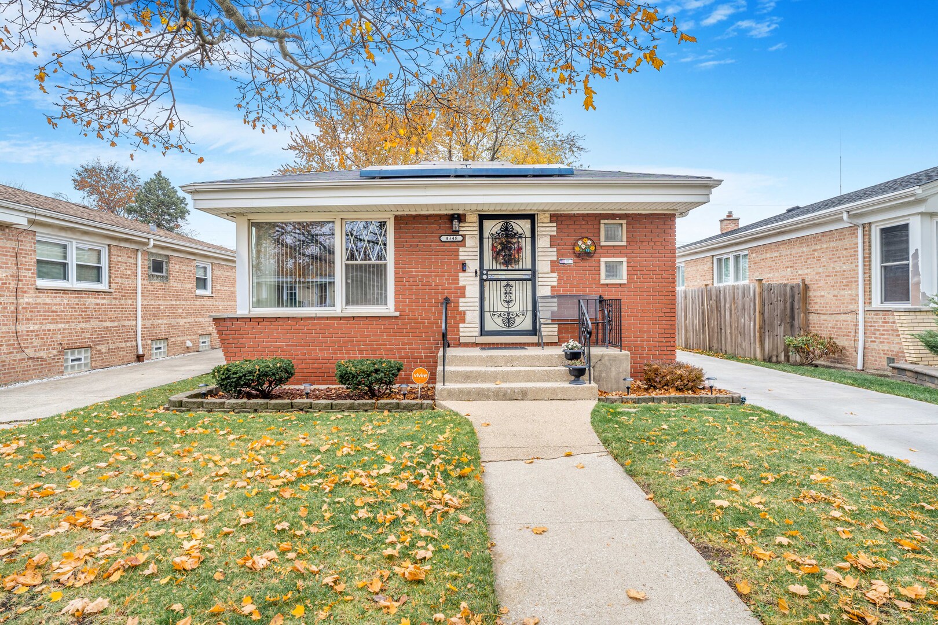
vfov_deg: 61.9
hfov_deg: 84.0
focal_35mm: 20
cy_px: 312
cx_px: 469
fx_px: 521
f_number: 9
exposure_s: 1/50
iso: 640
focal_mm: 20
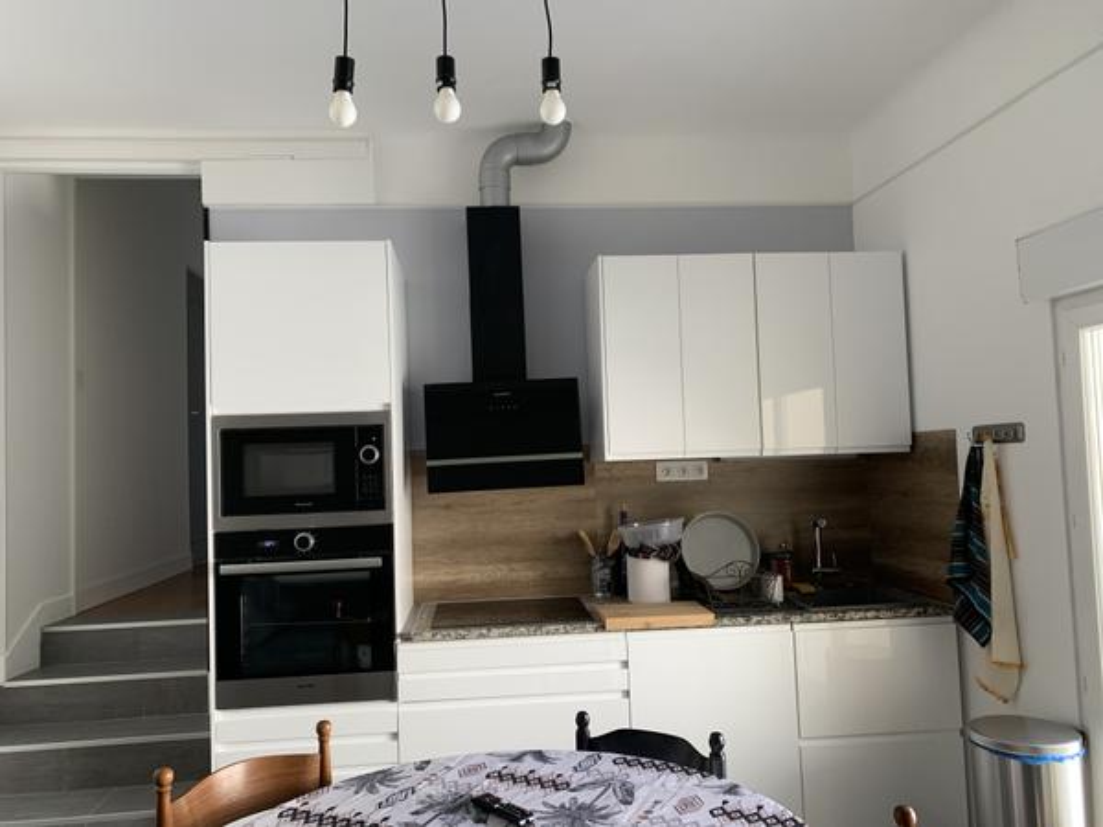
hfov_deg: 67.3
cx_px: 552
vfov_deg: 53.1
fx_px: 828
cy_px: 414
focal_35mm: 26
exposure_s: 1/121
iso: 80
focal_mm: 4.25
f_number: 1.8
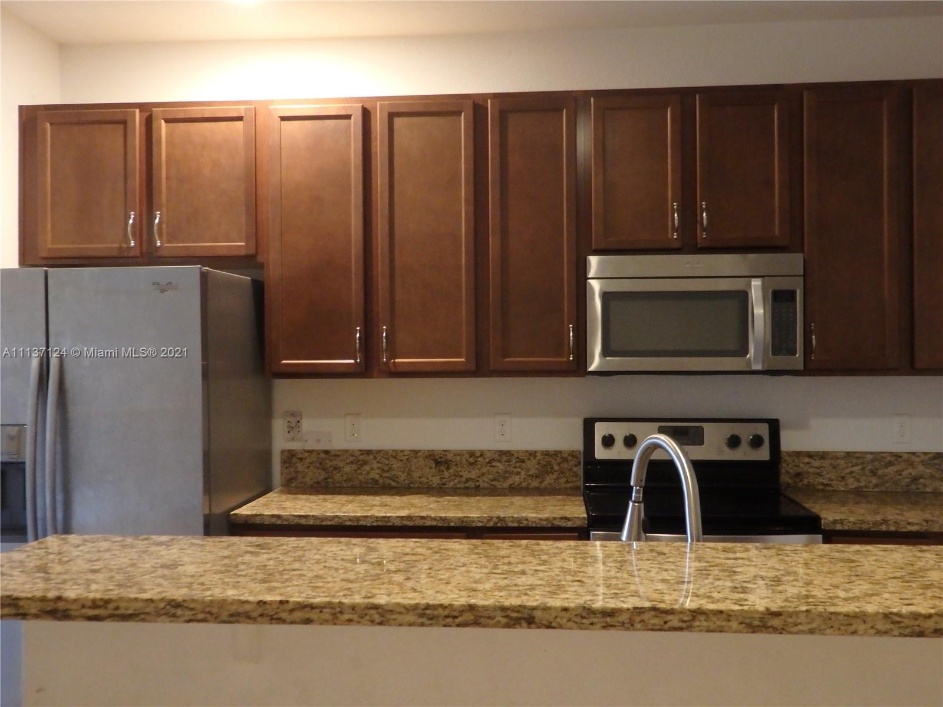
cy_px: 354
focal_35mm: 33
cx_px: 472
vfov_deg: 42.9
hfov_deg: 55.4
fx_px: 899
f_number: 3.4
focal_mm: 6
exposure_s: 1/13
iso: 800
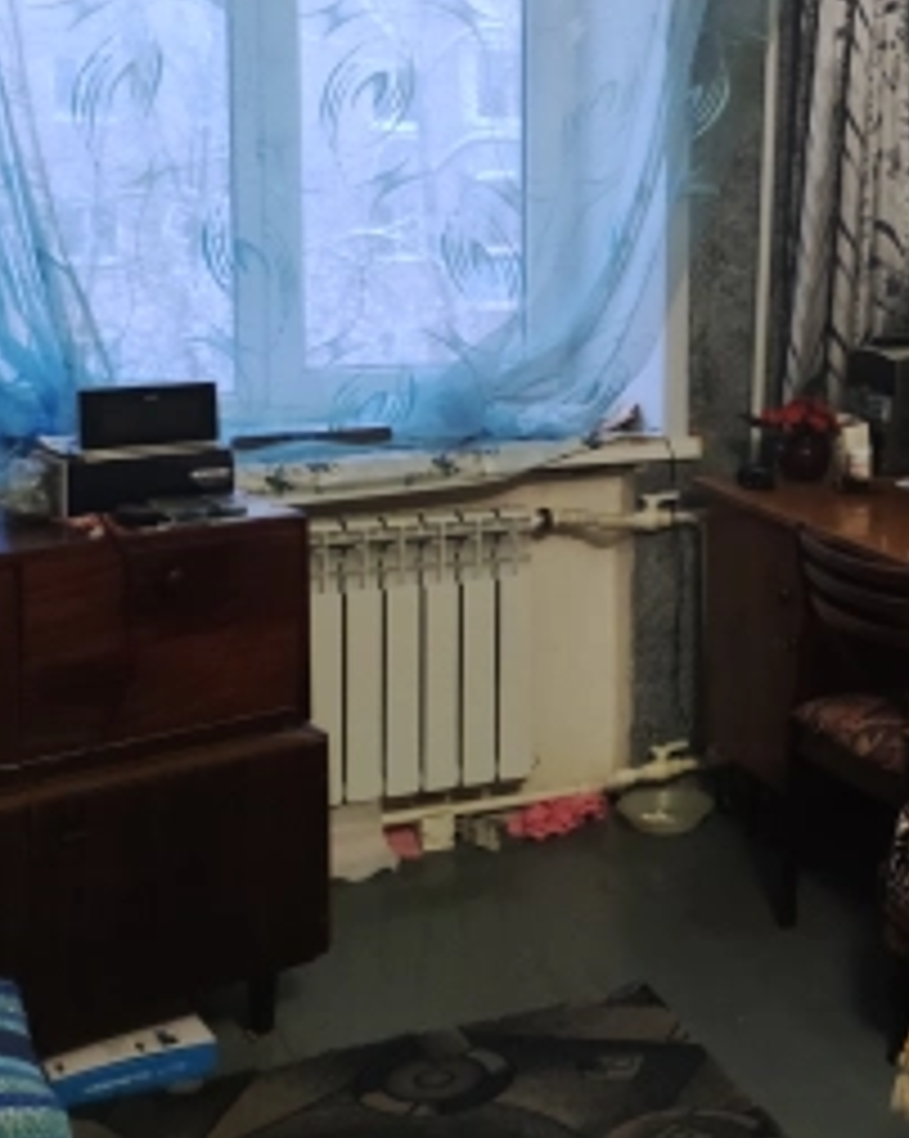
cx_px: 934
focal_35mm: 41
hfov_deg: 33.0
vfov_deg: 44.3
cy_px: 391
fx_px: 1380
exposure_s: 1/33
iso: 2044
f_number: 1.79
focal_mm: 4.74
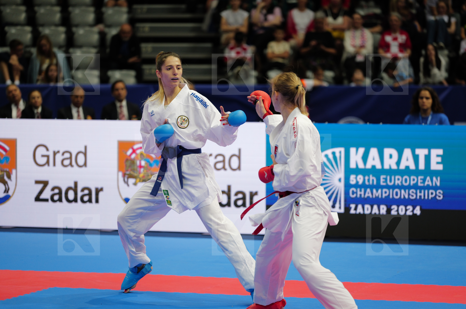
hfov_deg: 13.2
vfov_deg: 8.8
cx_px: 233
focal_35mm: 156
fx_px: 2016
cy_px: 154
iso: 1600
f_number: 2.8
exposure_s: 1/1000
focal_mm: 156
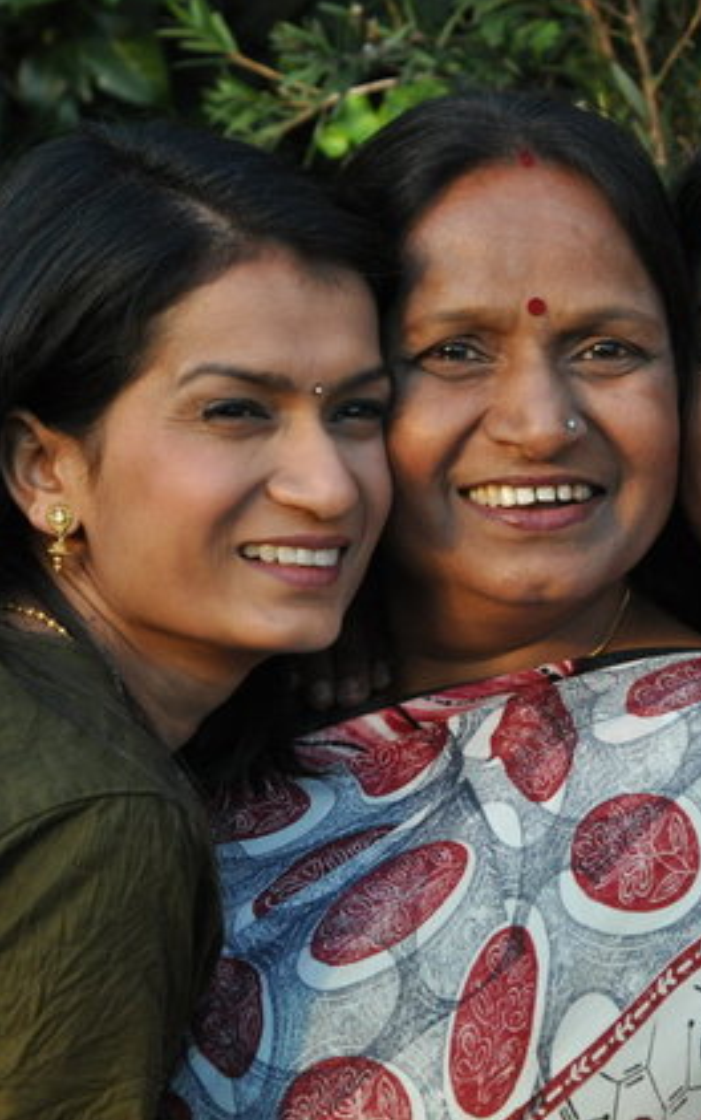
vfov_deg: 10.7
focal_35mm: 197
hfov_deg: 6.7
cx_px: 592
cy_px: 559
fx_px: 6011
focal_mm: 85
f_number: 5.6
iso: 800
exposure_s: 1/250
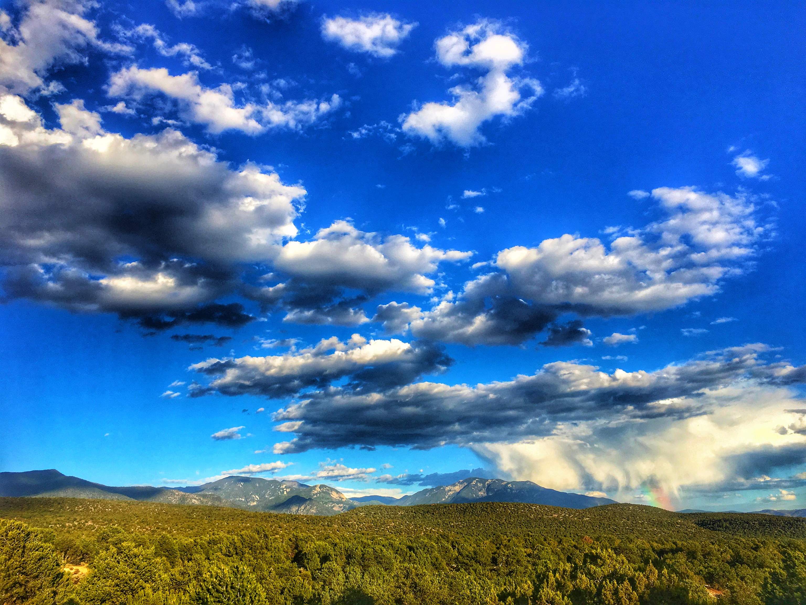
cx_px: 403
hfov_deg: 61.7
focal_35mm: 29
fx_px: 675
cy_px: 302
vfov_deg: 48.2
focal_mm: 4.15
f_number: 2.2
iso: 25
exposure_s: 1/1374
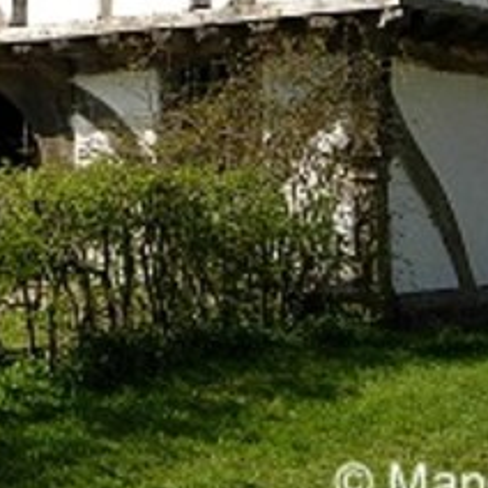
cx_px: 16
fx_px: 1531
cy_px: -21
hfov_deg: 17.7
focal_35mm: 96
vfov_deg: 17.6
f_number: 5.4
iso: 50
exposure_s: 1/322
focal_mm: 7.5
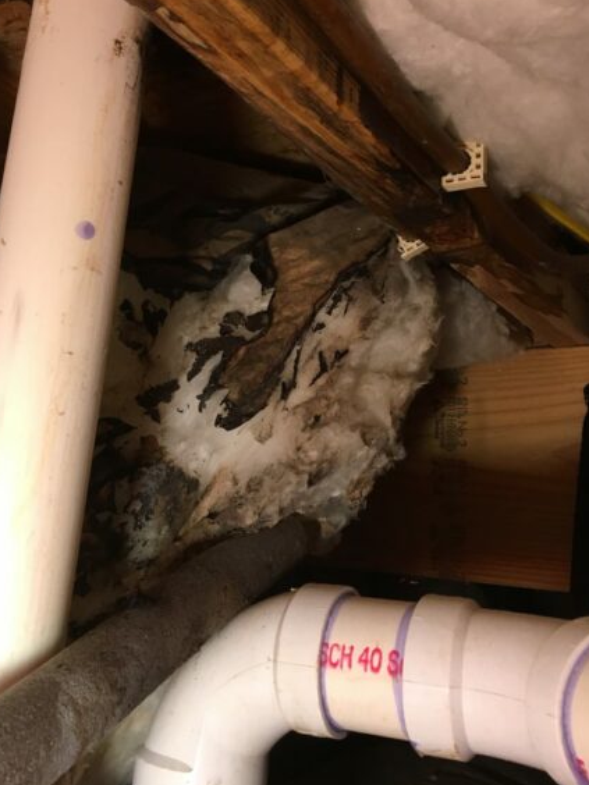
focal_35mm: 37
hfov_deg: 38.6
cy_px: 294
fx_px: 839
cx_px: 269
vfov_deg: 49.6
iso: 80
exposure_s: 1/30
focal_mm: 4.15
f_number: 2.2
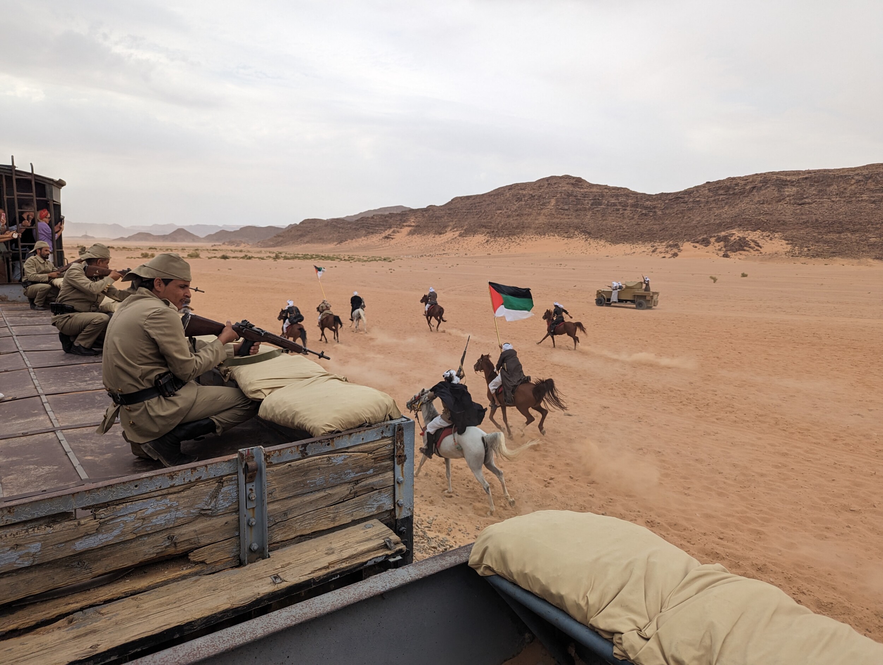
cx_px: 442
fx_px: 613
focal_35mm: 24
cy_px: 332
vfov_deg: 56.9
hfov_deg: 71.5
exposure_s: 1/1244
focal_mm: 6.81
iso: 48
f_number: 1.85
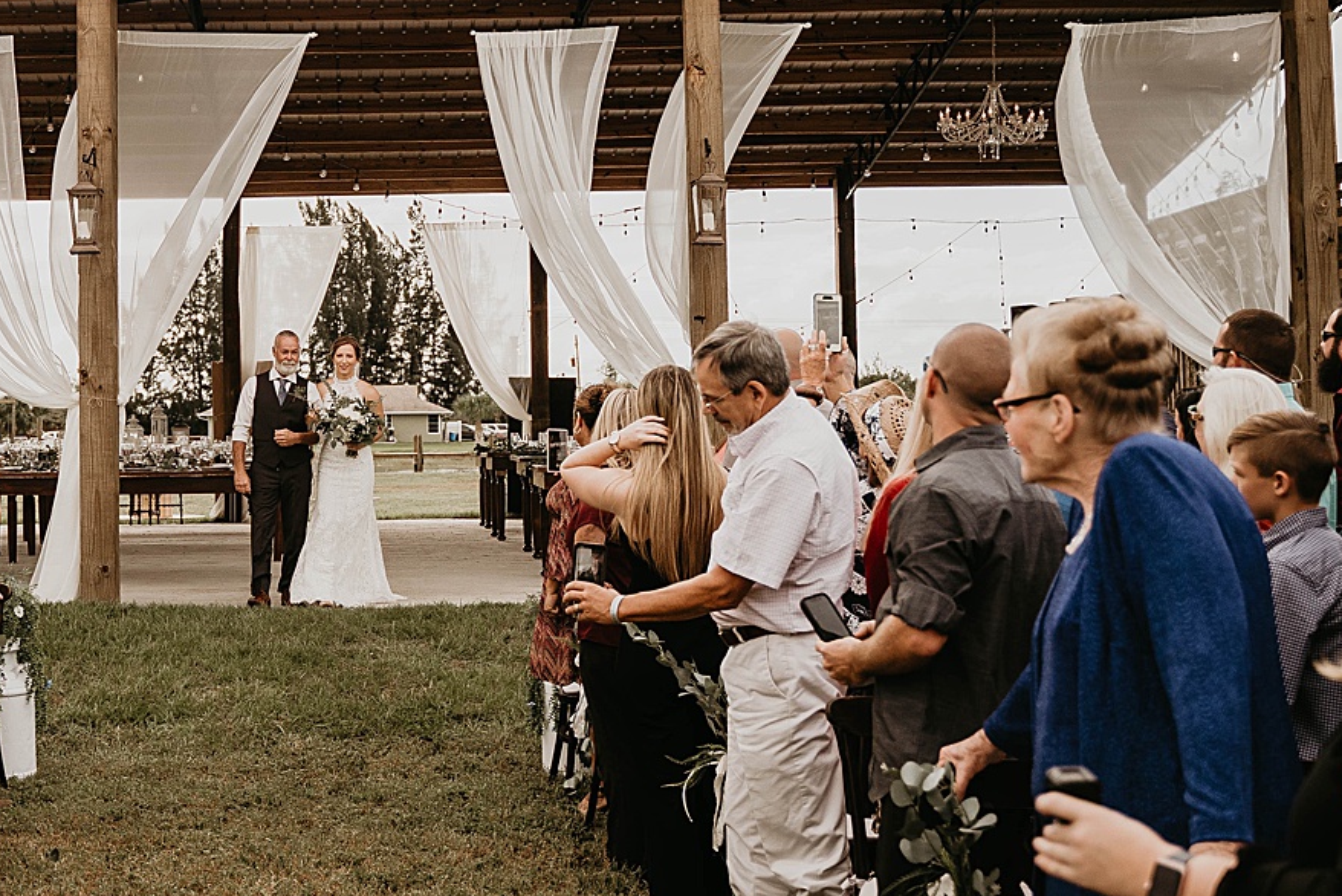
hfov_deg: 37.8
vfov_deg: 26.3
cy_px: 284
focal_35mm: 51
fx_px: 1902
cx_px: 326
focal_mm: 28
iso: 320
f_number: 2.8
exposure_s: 1/1600
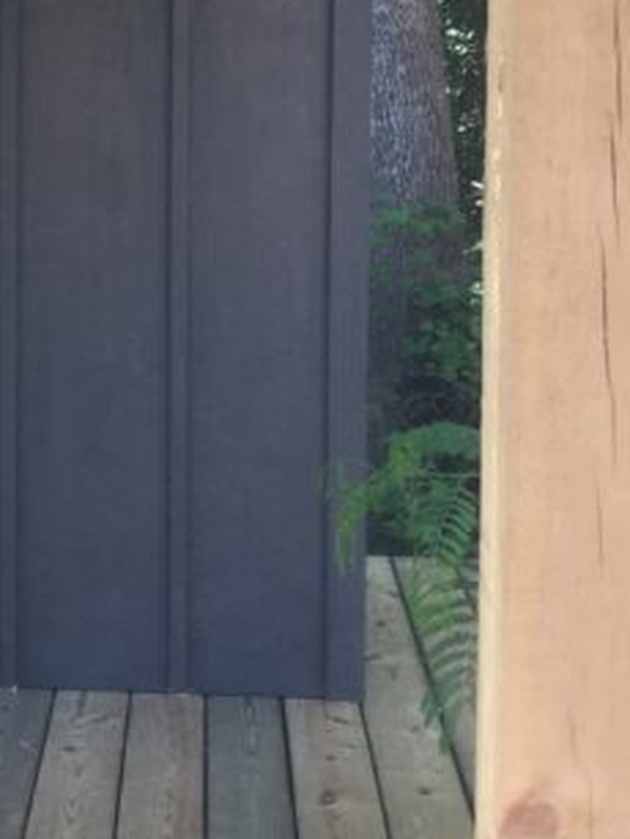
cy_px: 203
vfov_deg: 20.1
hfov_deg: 14.7
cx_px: -134
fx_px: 2351
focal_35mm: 97
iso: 32
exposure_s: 1/122
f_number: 2.2
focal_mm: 4.15
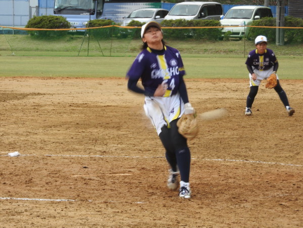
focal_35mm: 220
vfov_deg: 6.8
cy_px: 114
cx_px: 152
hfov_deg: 9.0
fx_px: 1926
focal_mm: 39.4
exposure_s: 1/60
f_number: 5.3
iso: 100
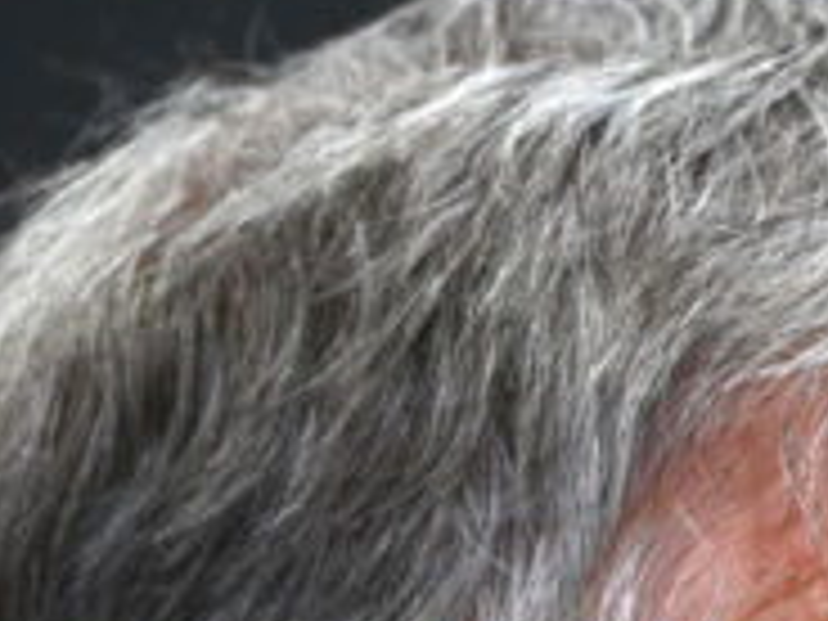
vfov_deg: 0.9
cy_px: 940
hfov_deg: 1.2
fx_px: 38391
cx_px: 1287
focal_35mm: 1605
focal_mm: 400
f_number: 5.6
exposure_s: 1/500
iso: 6400
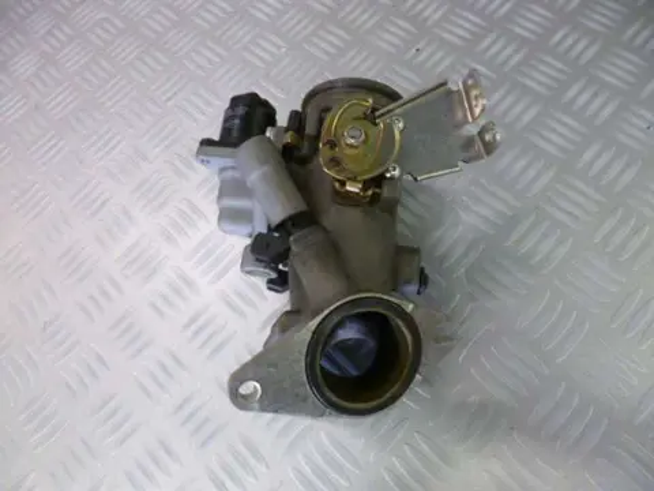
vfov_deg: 56.8
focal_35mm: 24
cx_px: 327
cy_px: 246
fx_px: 453
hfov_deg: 71.6
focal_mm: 4.3
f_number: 2.5
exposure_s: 1/20
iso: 400
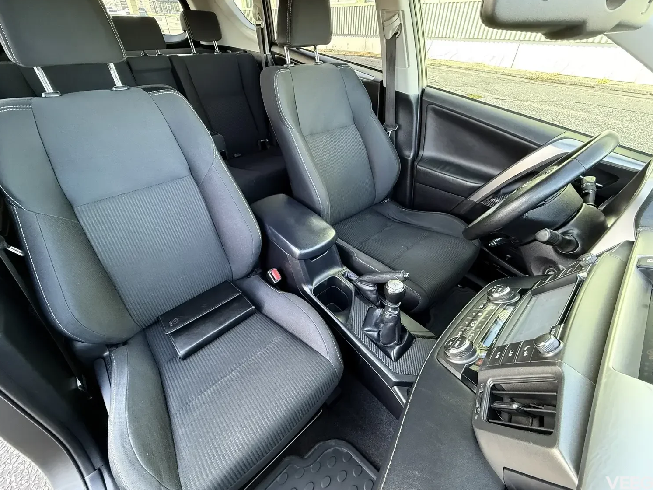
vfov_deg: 81.7
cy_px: 232
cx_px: 323
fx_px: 283
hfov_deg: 98.2
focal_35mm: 15
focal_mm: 2.22
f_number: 2.2
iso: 500
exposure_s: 1/60
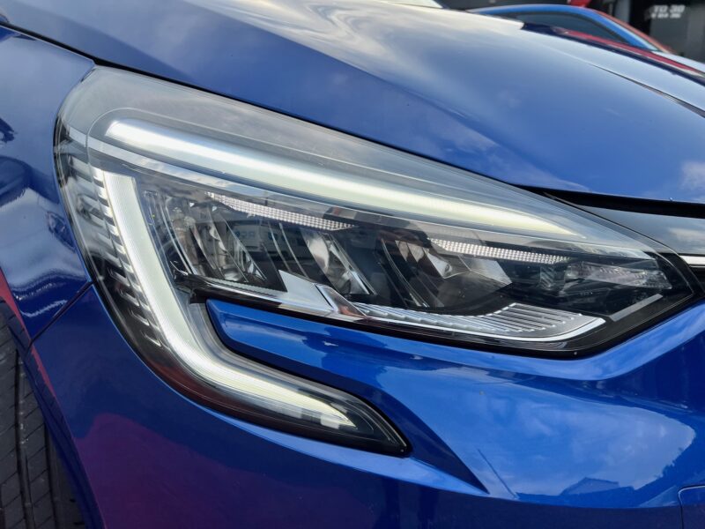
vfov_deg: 53.1
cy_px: 264
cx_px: 352
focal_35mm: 26
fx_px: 530
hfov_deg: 67.3
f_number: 1.5
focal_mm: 5.7
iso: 50
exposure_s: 1/833
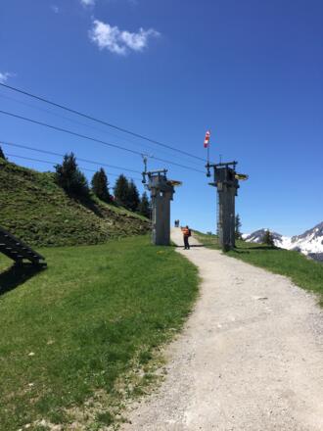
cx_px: 162
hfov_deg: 48.2
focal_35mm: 29
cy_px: 216
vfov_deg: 61.7
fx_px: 361
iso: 32
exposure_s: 1/2198
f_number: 2.2
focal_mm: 4.15
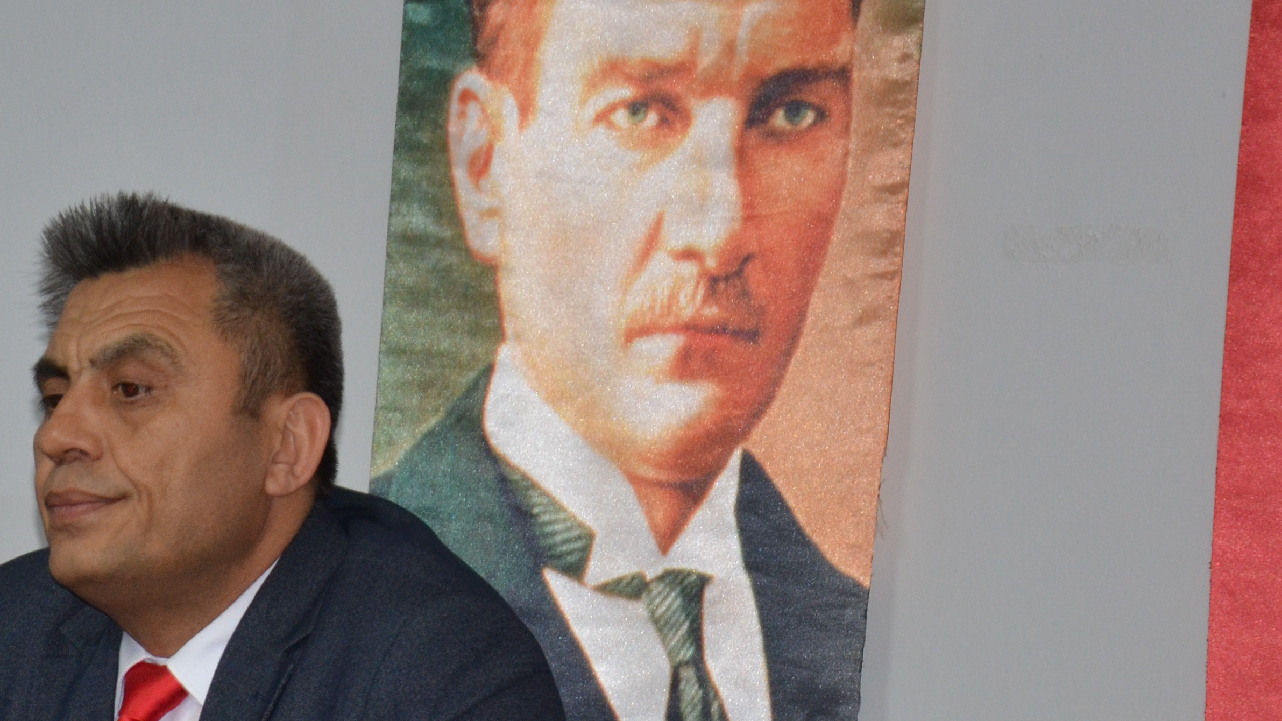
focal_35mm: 227
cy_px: 470
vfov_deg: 5.3
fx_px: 7716
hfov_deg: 9.4
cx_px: -9
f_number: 5.3
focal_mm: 70
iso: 800
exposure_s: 1/60
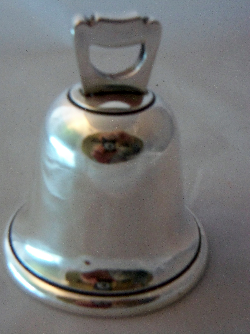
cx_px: 125
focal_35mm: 62
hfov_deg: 23.7
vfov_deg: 31.2
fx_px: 597
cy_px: 167
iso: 400
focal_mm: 10.9
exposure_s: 1/15
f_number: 4.8
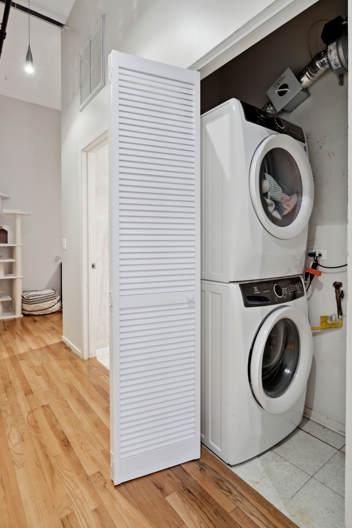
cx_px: 166
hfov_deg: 64.5
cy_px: 243
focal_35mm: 19
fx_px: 279
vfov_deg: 86.7
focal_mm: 17
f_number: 8
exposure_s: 2
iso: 320
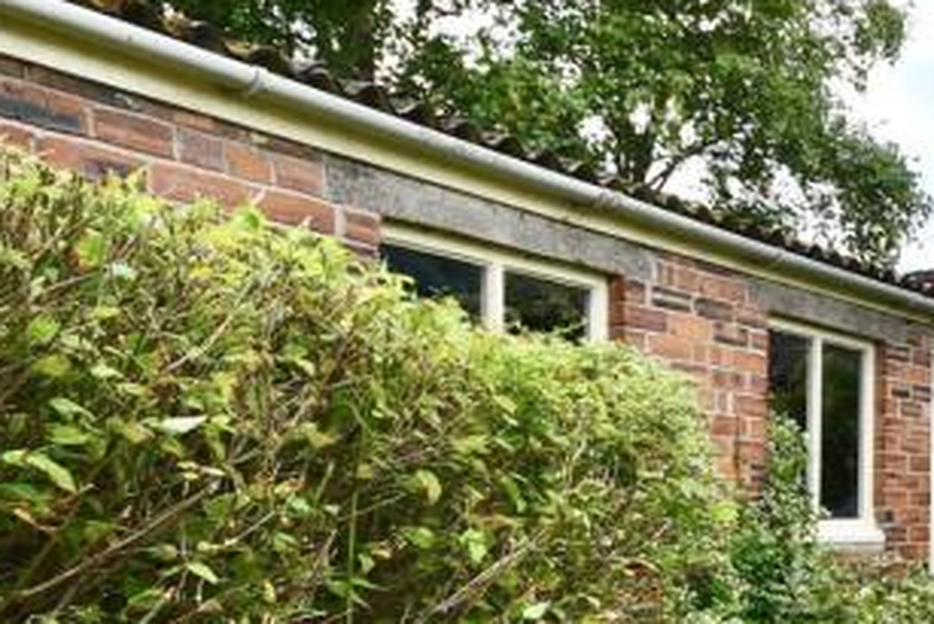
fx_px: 1298
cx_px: 1296
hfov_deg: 29.4
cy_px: 546
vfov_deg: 26.2
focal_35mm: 50
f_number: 8
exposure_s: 1/100
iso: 100
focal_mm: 10
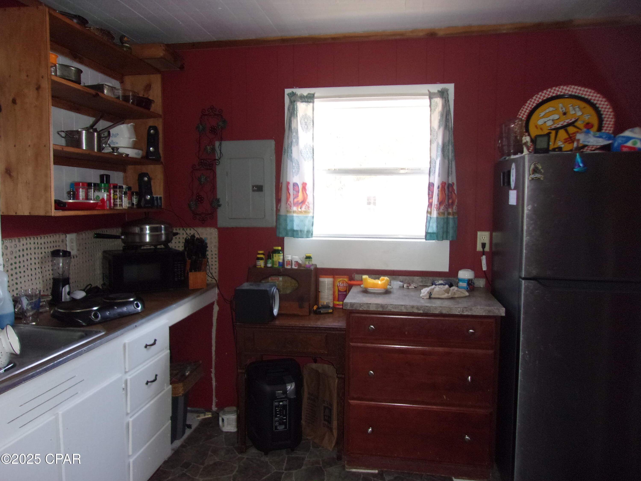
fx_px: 500
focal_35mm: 27
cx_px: 320
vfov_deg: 51.4
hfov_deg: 65.3
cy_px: 240
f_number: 3
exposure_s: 1/34
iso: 200
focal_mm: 4.9
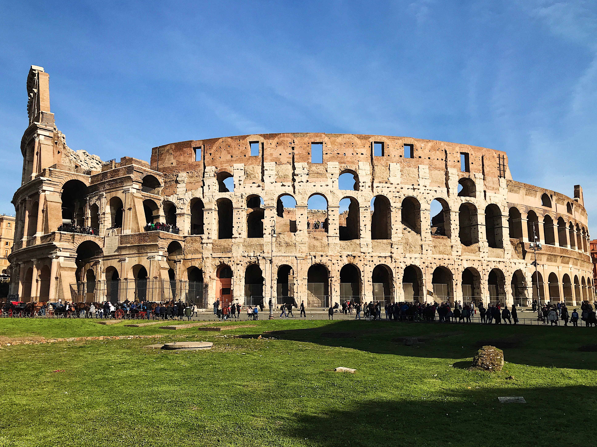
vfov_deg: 48.2
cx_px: 305
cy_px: 225
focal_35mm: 29
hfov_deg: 61.7
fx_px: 500
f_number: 1.8
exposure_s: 1/3300
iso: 20
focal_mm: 3.99
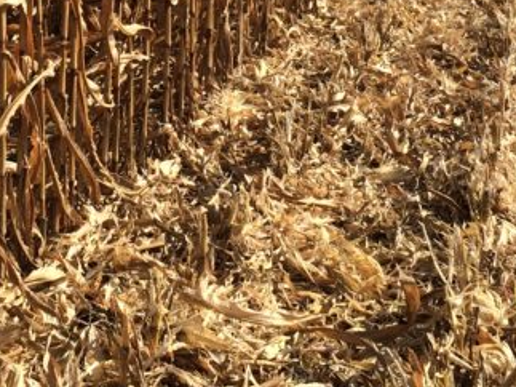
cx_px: 177
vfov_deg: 15.4
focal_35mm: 92
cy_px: -98
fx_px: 1371
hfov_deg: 21.2
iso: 32
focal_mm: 4.15
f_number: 2.2
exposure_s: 1/2933
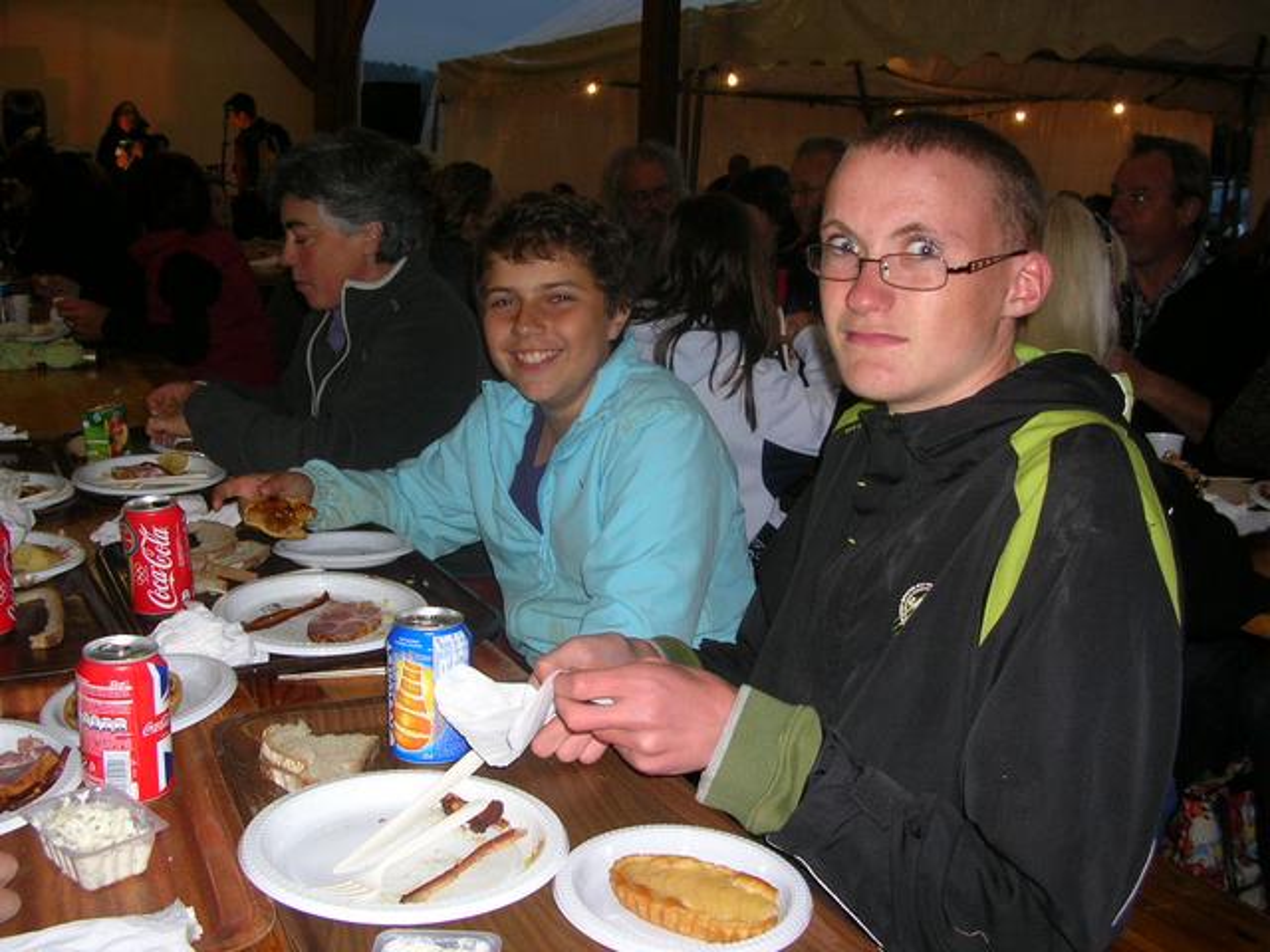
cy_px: 476
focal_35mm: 35
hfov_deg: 52.6
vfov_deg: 40.7
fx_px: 1284
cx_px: 635
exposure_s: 1/60.1
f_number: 2.8
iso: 50
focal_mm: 5.8
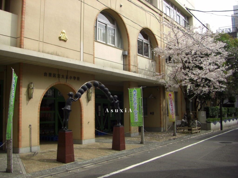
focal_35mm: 38
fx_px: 261
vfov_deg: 37.7
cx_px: 119
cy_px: 89
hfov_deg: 49.0
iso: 64
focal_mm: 6.3
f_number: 4.6
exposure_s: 1/160
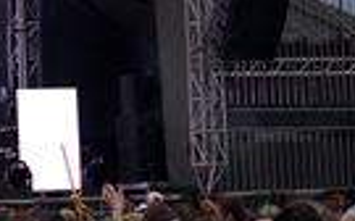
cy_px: -75
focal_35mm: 242
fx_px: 2338
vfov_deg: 5.4
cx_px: -189
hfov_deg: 8.5
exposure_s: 1/1000
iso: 100
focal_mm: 50
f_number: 1.8
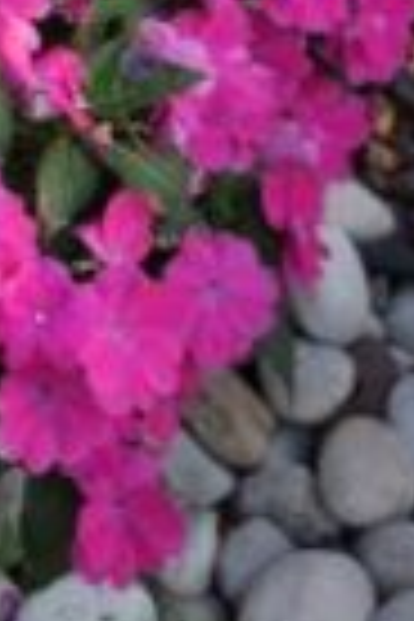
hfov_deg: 9.3
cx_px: -396
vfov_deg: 13.6
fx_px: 2380
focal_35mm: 138
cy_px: -423
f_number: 5.6
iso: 320
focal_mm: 33
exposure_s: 1/160
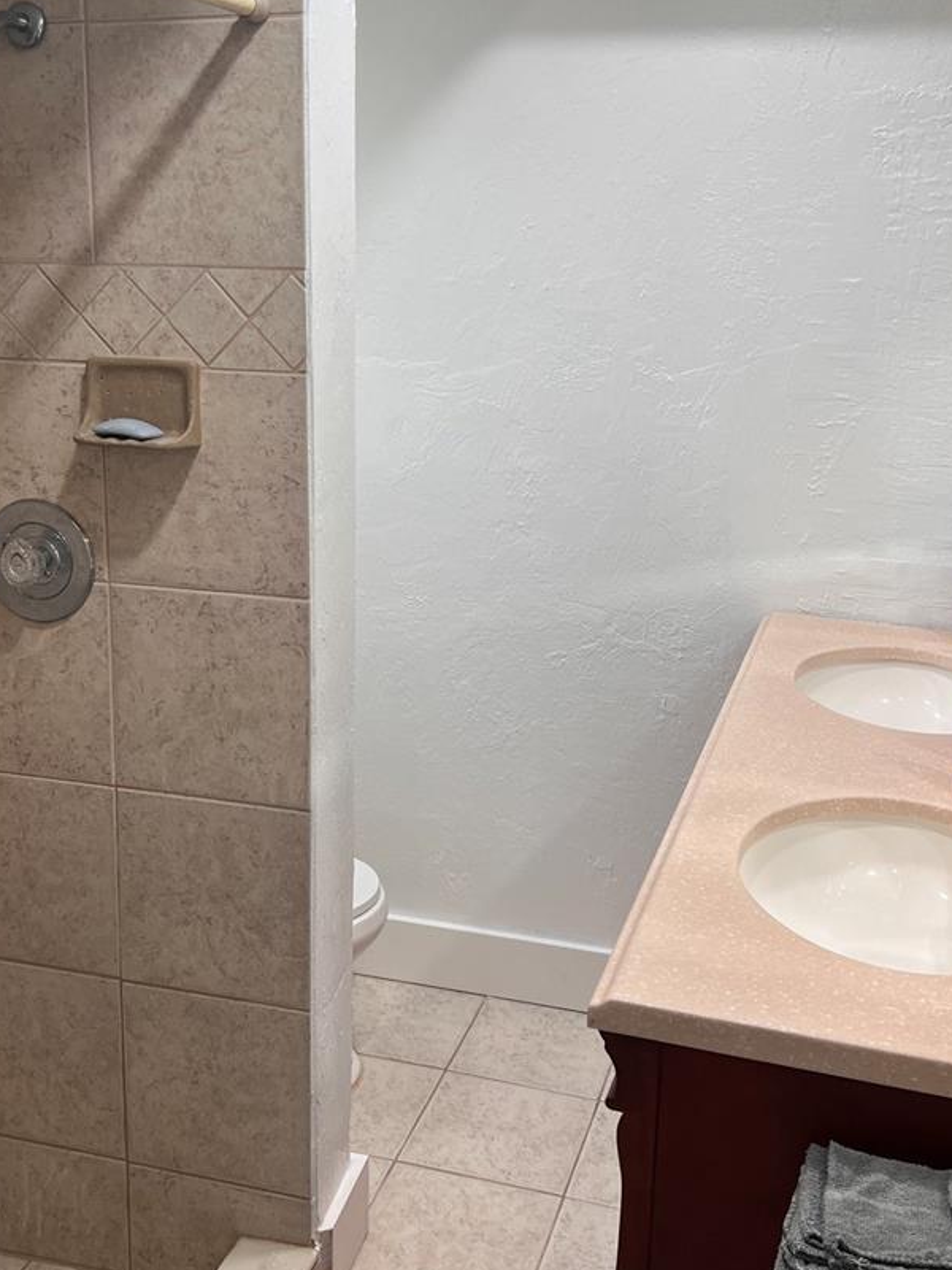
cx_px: 443
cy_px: 583
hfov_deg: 36.8
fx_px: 1430
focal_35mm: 39
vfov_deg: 47.8
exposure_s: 1/120
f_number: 1.5
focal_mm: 5.7
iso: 64
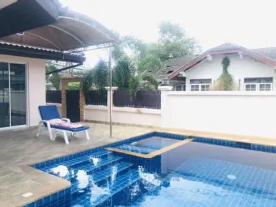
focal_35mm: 28
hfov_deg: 63.4
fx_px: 223
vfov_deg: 49.7
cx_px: 138
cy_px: 104
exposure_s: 1/484
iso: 20
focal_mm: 3.99
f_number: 1.8
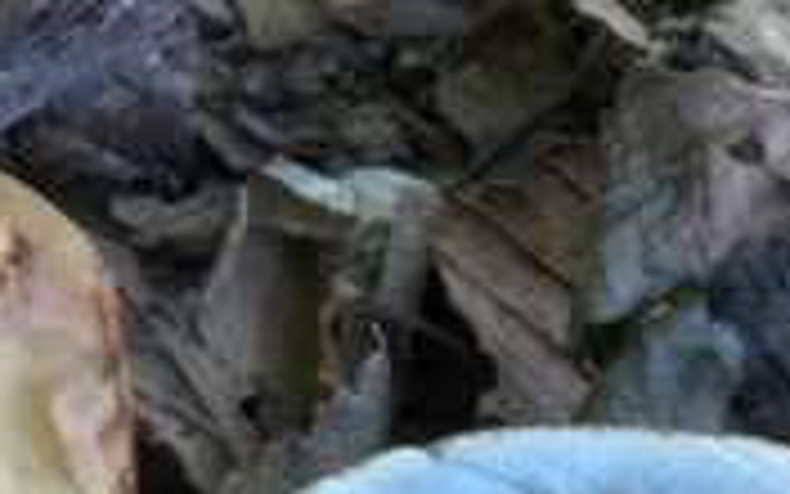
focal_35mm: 334
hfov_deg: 6.3
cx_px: 247
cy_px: 882
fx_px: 7191
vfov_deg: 3.9
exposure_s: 2
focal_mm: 60
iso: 200
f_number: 36
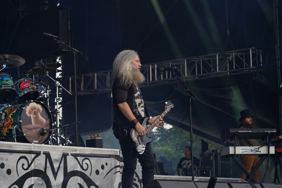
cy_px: 94
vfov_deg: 13.0
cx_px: 141
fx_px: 822
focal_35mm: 105
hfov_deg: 19.5
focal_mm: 105
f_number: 5
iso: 100
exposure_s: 1/200
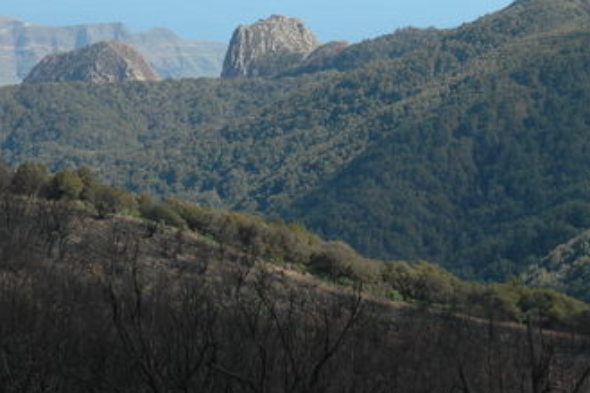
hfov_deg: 12.4
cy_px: 57
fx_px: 2686
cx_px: 613
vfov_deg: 8.3
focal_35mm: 164
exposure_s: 1/250
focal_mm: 50
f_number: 8
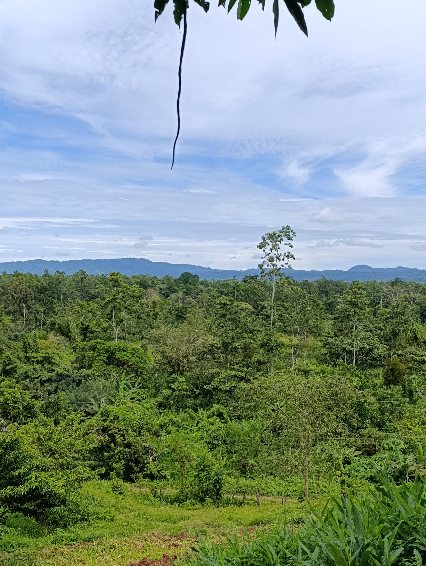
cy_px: 322
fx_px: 557
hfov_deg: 41.9
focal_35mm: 34
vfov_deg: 53.7
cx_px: 215
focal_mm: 6.14
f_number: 1.6
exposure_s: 1/784
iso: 50
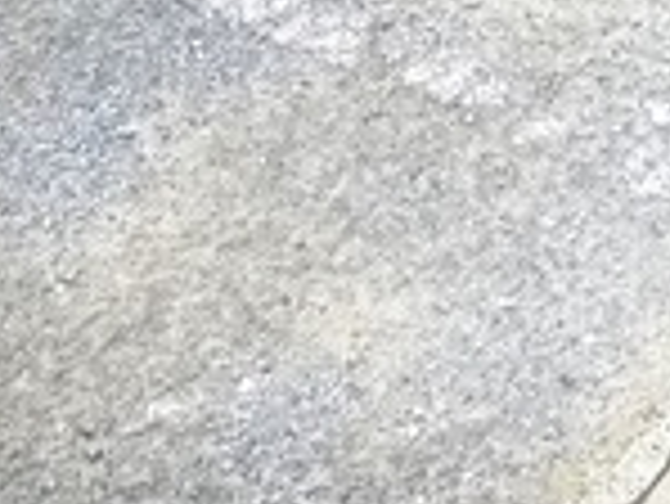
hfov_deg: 16.6
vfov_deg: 11.6
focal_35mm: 113
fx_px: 2189
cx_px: 814
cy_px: -565
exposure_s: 1/500
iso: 400
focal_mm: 5.1
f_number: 4
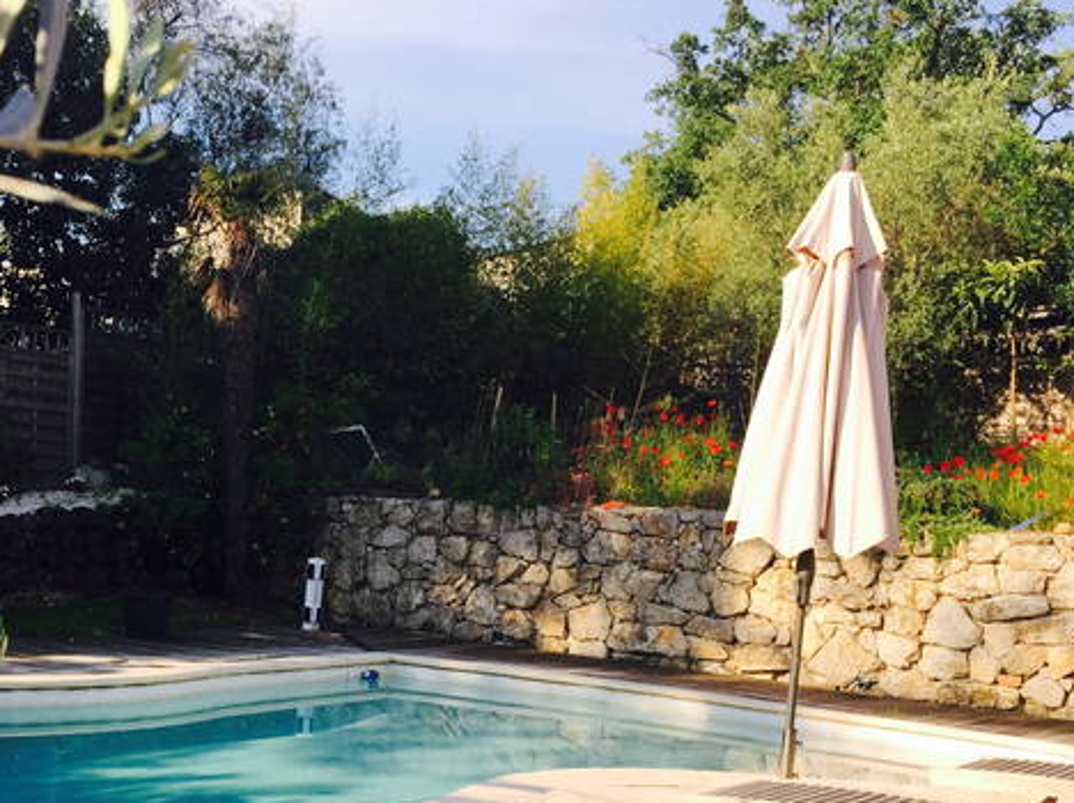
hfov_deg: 38.4
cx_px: 337
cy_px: 645
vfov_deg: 29.0
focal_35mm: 49
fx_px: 1519
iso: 32
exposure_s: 1/898
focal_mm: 4.15
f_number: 2.2
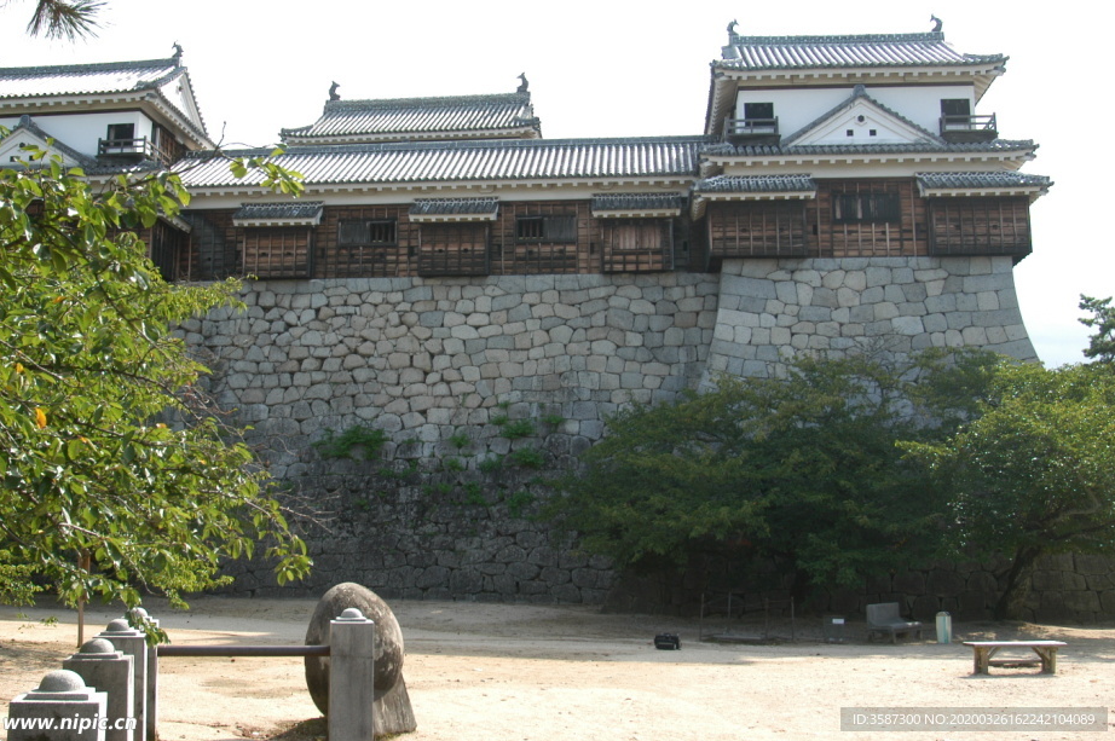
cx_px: 501
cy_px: 332
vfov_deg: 33.3
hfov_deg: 48.4
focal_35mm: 40
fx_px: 1238
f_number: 7.1
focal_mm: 24
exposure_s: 1/200
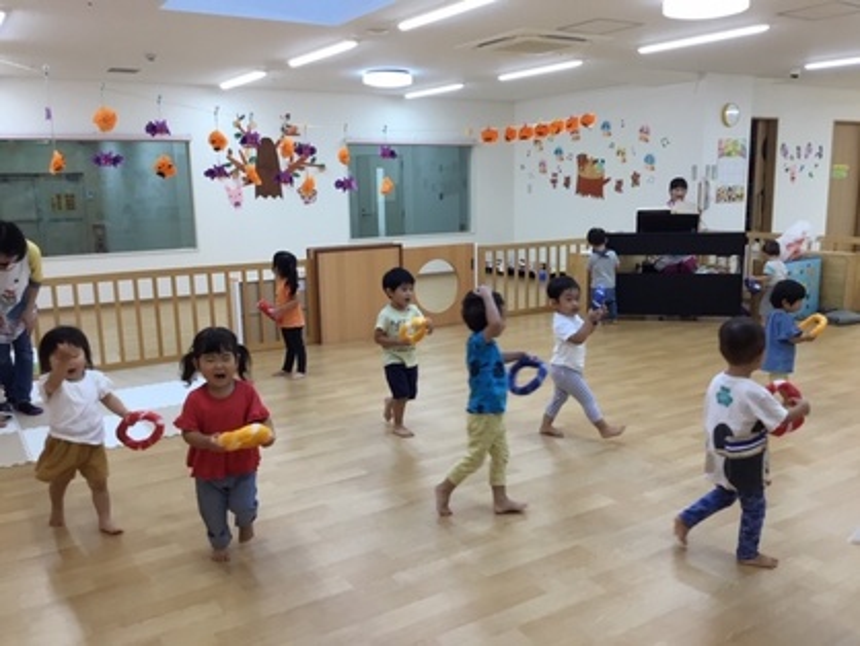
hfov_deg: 58.3
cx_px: 430
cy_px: 323
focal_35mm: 31
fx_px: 771
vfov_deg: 45.5
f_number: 2.4
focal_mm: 3.3
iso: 25
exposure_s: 1/40
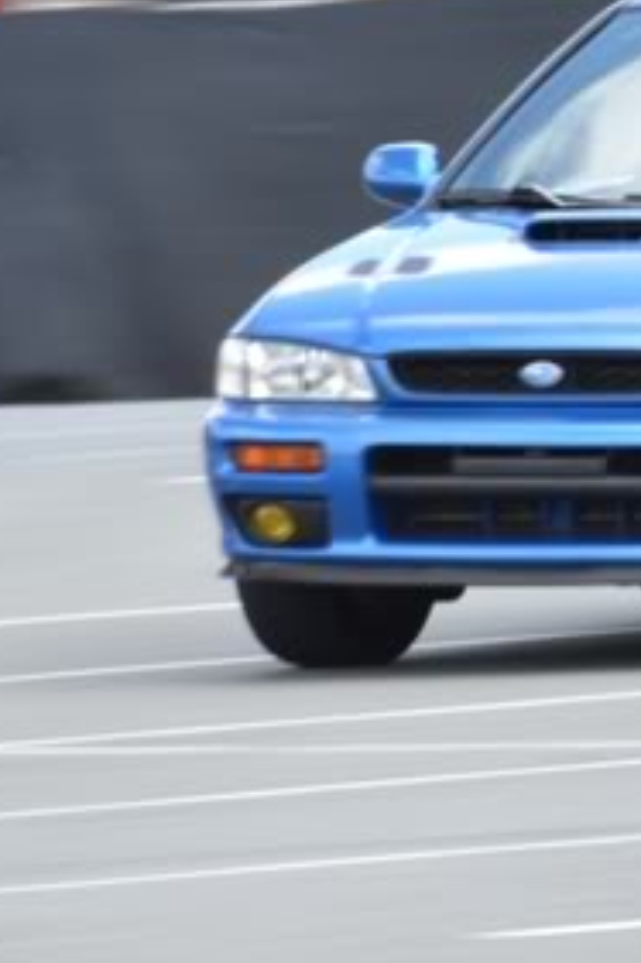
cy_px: 394
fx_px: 23932
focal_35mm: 895
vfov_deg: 2.3
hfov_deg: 1.5
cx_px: 826
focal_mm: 210
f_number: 18
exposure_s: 1/40
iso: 400
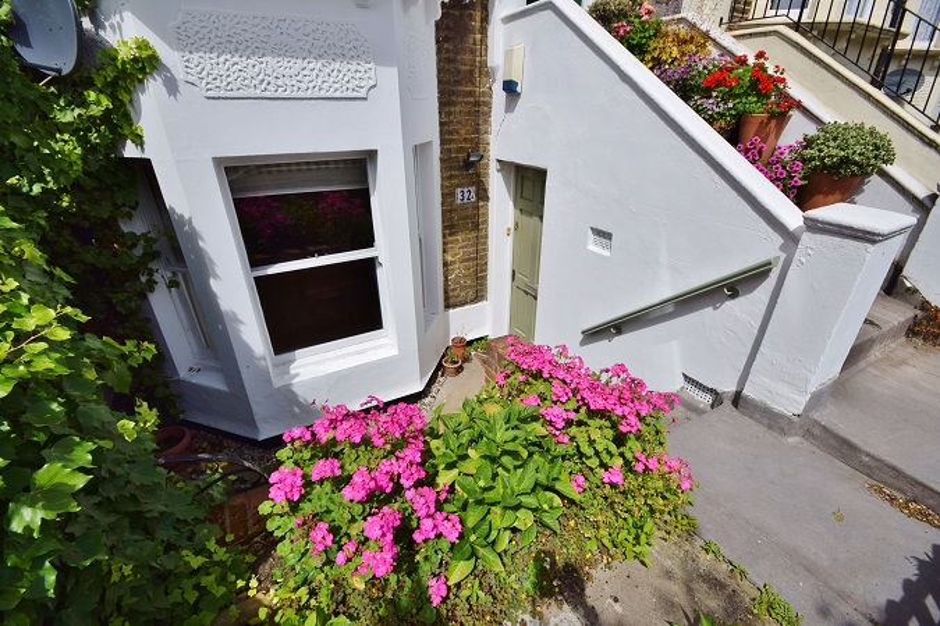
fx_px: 392
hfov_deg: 100.4
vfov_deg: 77.3
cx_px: 470
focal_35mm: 15
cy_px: 313
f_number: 9
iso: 200
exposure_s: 1/800
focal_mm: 10
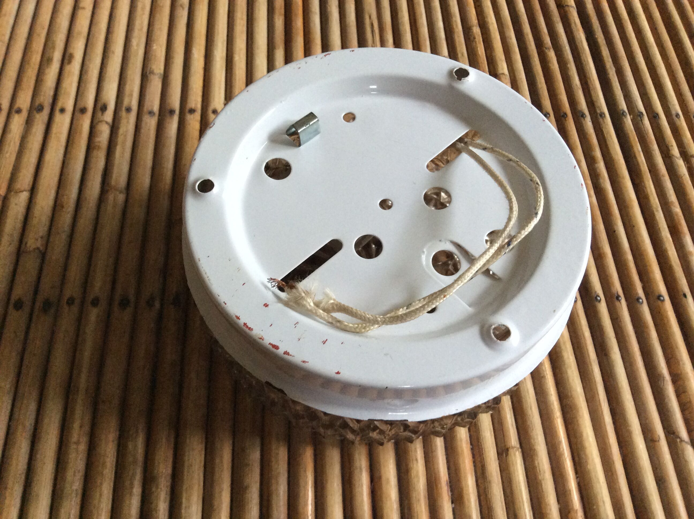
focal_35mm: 32
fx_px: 641
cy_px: 260
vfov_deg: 44.1
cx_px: 347
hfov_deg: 56.9
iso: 200
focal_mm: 3.3
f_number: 2.4
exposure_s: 1/25
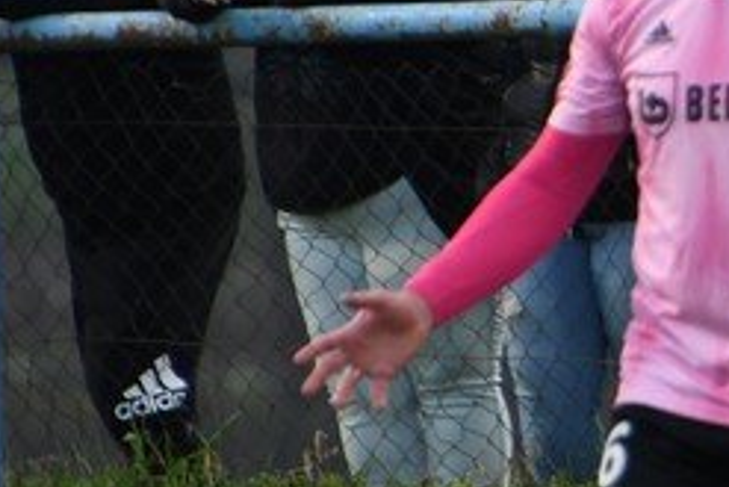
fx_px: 41292
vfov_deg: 0.7
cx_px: 877
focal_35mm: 2038
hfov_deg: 1.0
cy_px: 100
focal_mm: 400
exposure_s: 1/2000
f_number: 6.3
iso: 1250
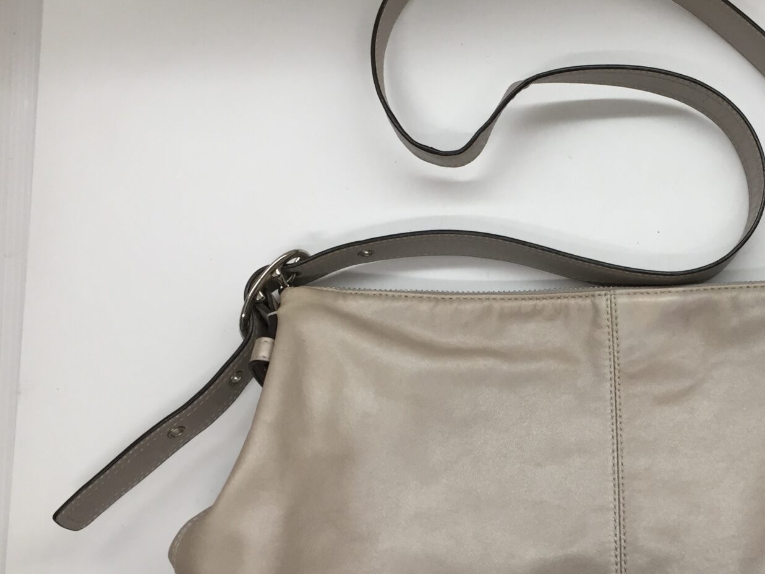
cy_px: 349
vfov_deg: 30.2
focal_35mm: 48
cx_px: 584
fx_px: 1061
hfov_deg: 38.5
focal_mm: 4.15
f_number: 2.2
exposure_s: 1/40
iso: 32
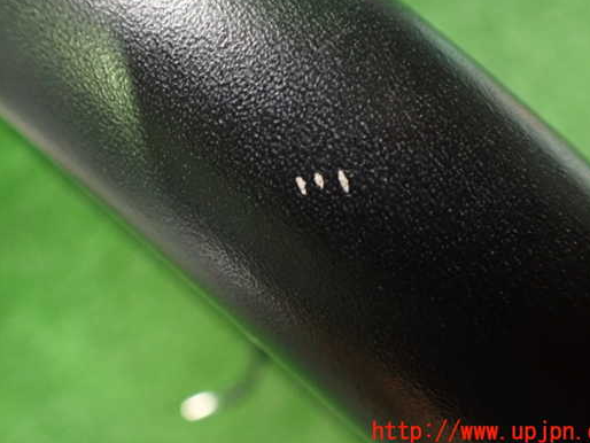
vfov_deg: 40.6
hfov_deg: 52.6
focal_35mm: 35
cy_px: 188
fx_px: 597
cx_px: 287
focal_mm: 5.4
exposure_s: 1/40
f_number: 2.3
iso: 800
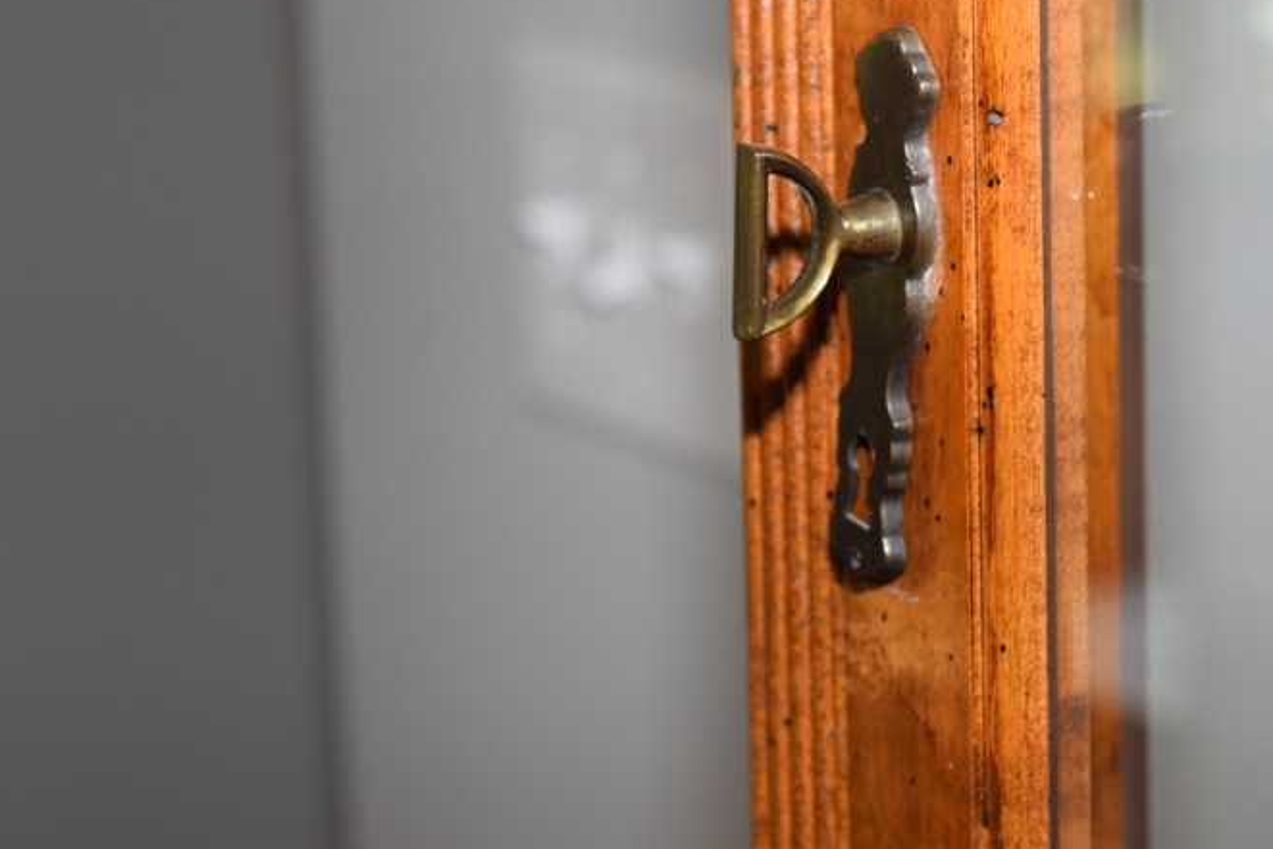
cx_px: 865
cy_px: 336
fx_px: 4412
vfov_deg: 11.0
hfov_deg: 16.4
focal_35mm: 125
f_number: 5.6
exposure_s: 1/80
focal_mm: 55
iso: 640
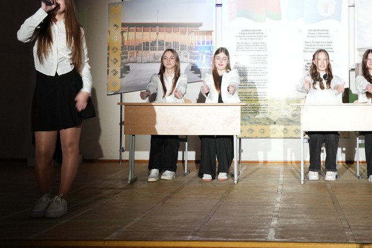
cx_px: 267
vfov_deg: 18.7
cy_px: 51
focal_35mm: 72
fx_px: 744
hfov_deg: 27.8
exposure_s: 1/60
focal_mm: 40
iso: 2500
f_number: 8
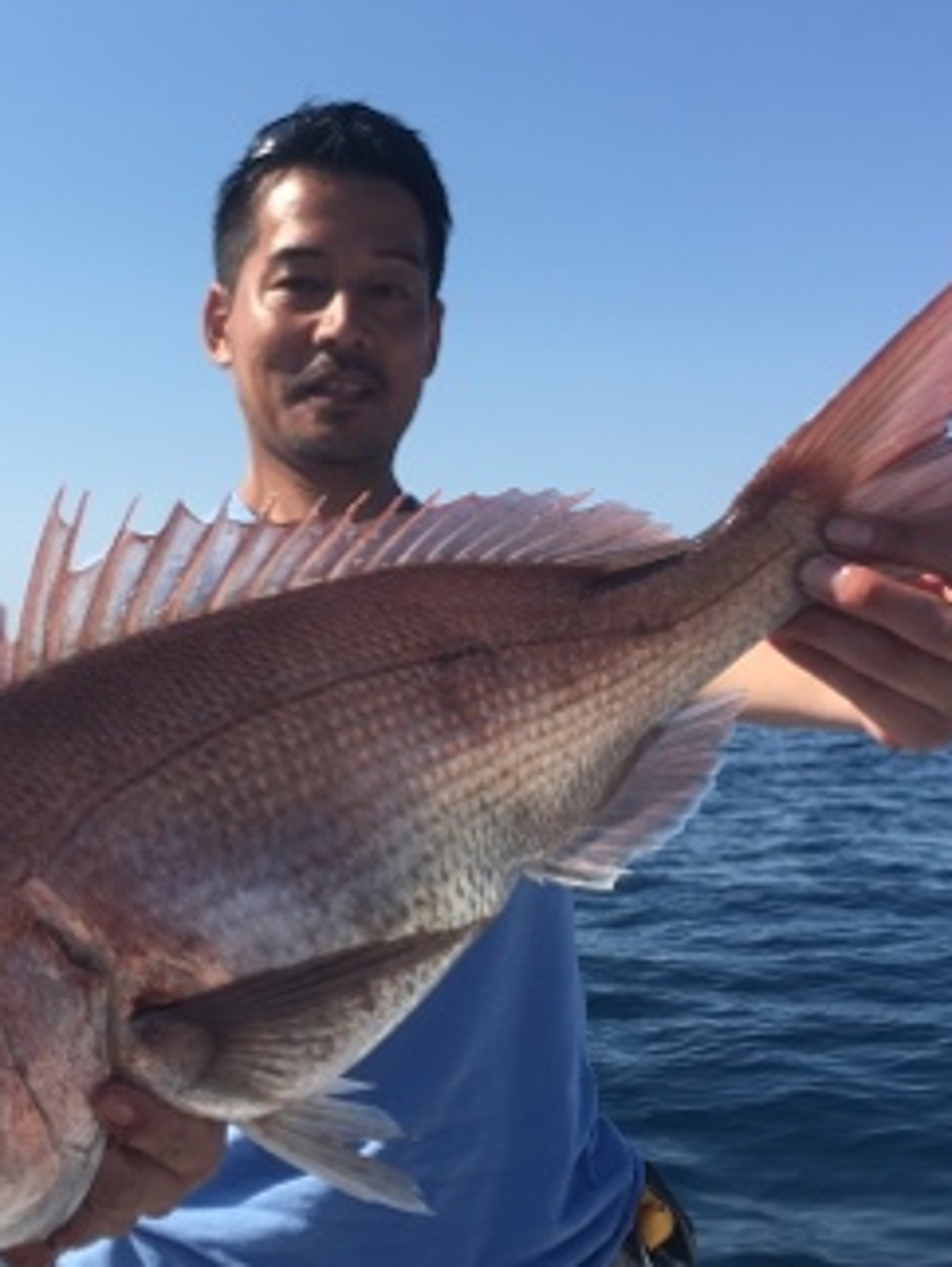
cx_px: 336
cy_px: 559
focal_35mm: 45
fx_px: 1648
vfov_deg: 42.0
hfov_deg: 32.0
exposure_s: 1/1508
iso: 25
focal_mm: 4.15
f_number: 2.2
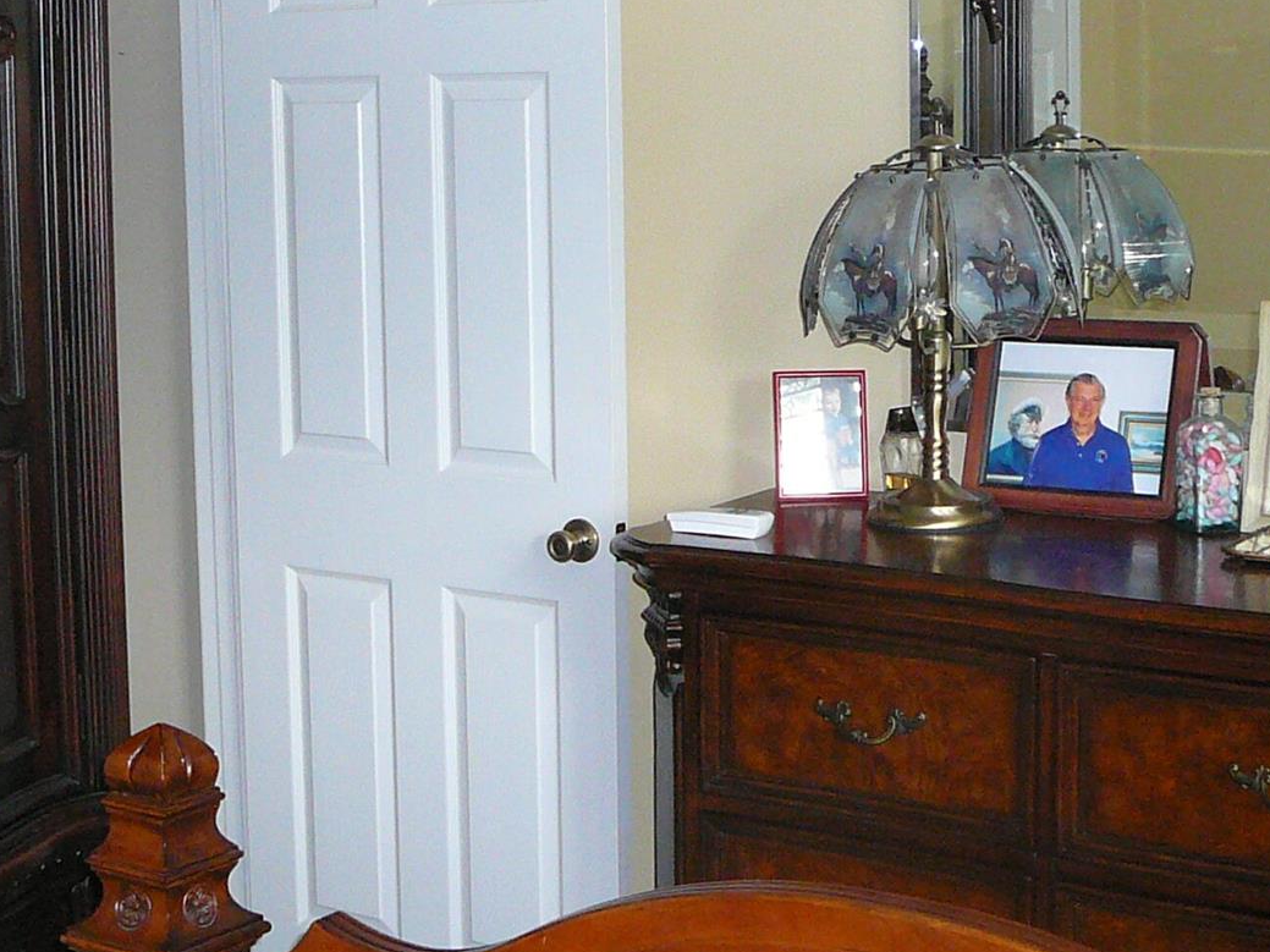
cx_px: 485
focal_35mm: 69
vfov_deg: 21.3
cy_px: 442
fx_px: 2531
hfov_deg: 28.1
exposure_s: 1/30
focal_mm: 5.2
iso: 320
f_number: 2.8
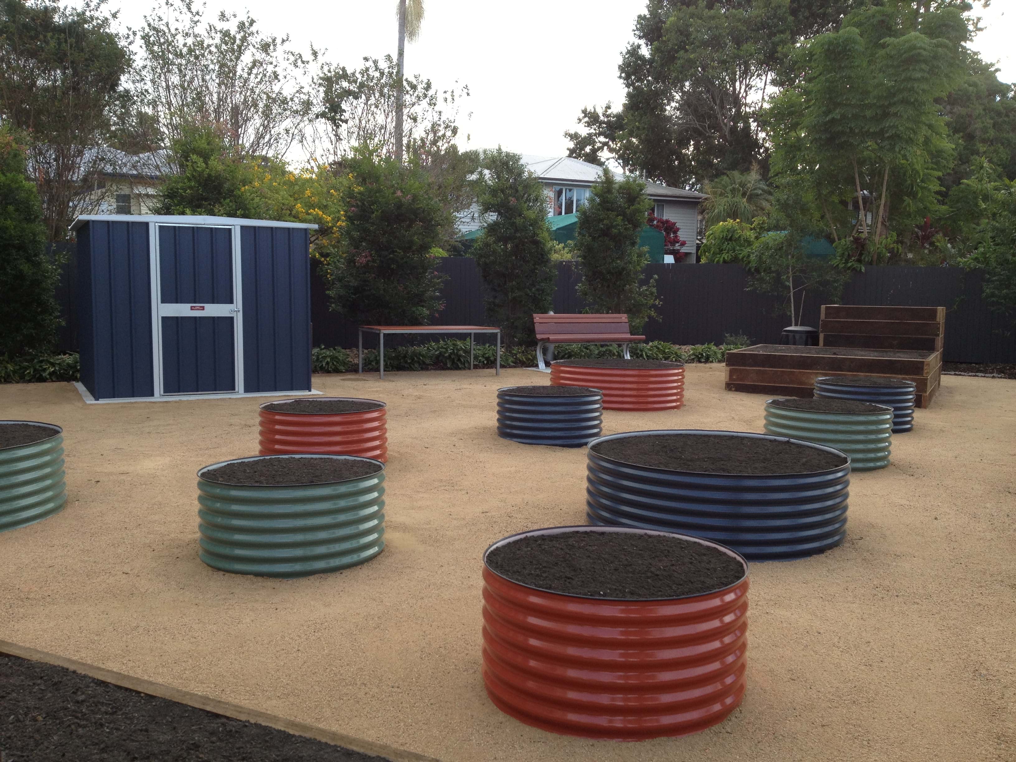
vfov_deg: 40.7
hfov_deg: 52.6
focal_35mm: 35
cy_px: 381
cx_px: 508
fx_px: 1027
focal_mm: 4.28
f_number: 2.4
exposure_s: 1/253
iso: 50
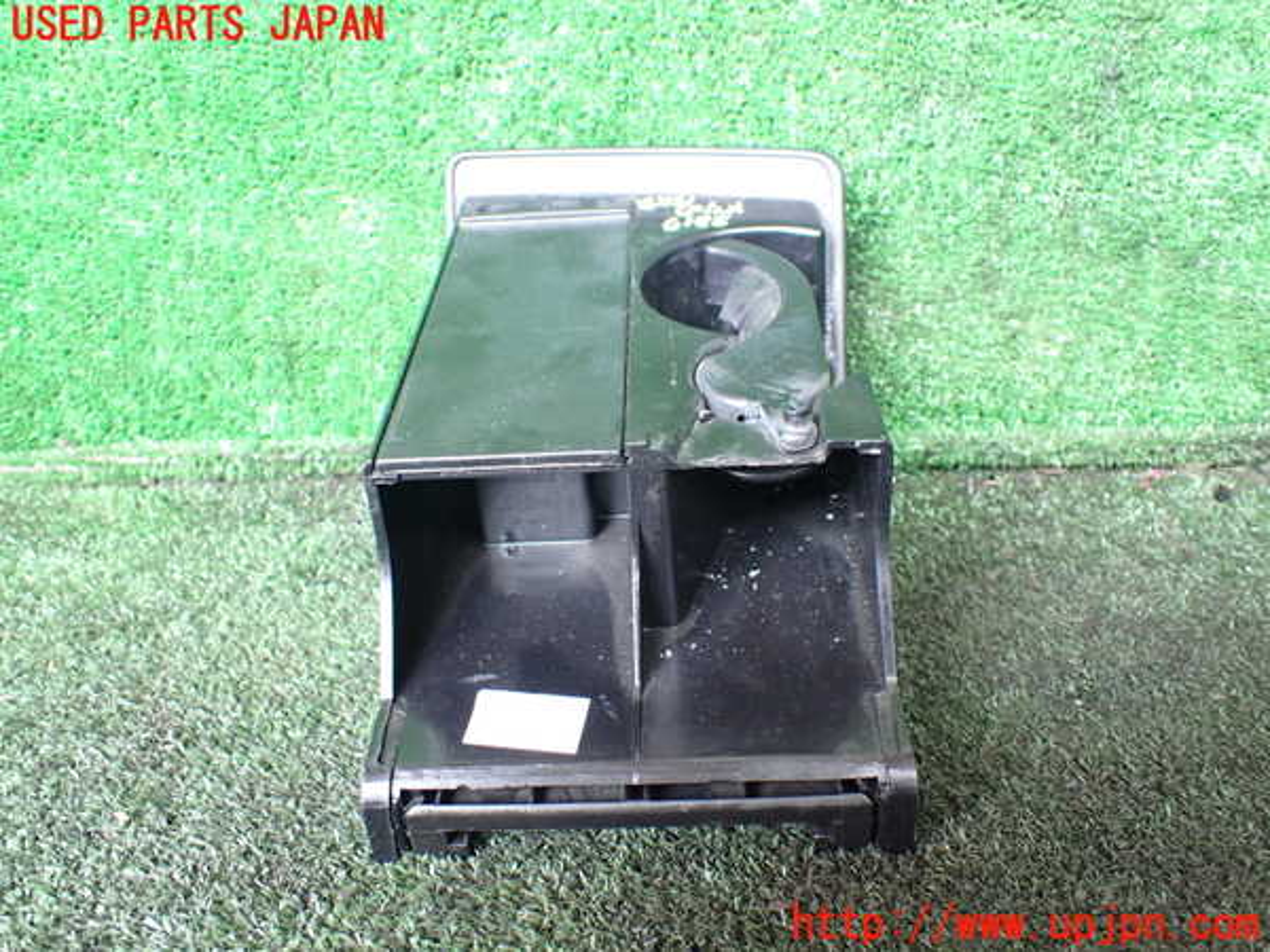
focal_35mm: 30
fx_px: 1101
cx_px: 635
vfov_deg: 46.8
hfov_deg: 60.0
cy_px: 476
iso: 800
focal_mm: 5.4
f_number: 2.3
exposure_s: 1/40
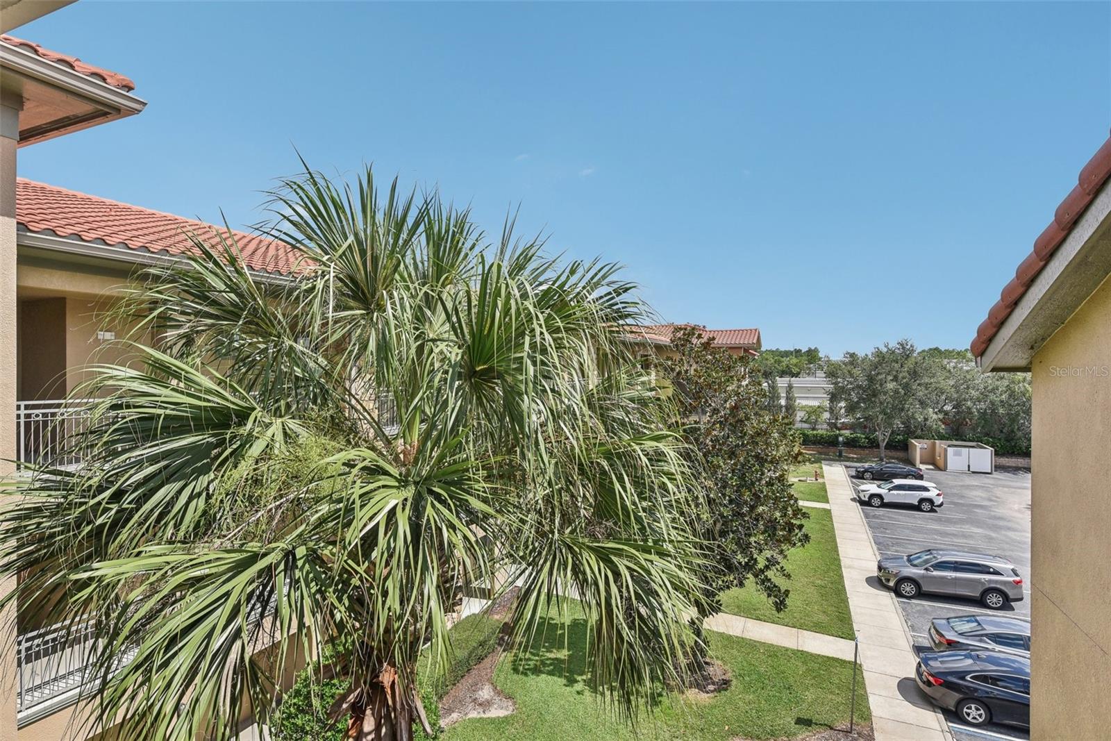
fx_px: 586
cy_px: 370
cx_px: 556
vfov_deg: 64.6
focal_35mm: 19
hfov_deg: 86.9
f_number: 10
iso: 400
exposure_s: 1/800
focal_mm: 19
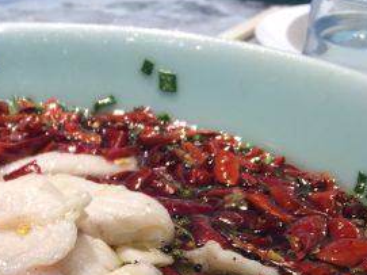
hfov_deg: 25.1
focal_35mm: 75
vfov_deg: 18.7
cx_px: 23
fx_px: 795
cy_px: 320
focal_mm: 4.15
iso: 40
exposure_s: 1/50
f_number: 2.2
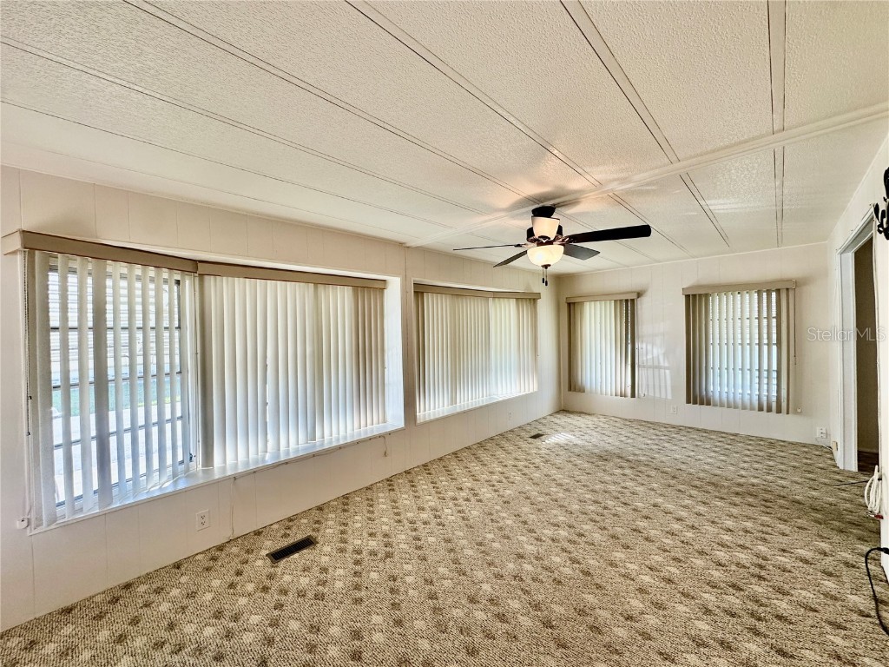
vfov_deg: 85.7
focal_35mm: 14
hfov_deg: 102.1
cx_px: 444
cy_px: 334
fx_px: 360
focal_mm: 2.22
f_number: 2.2
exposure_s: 1/120
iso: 64
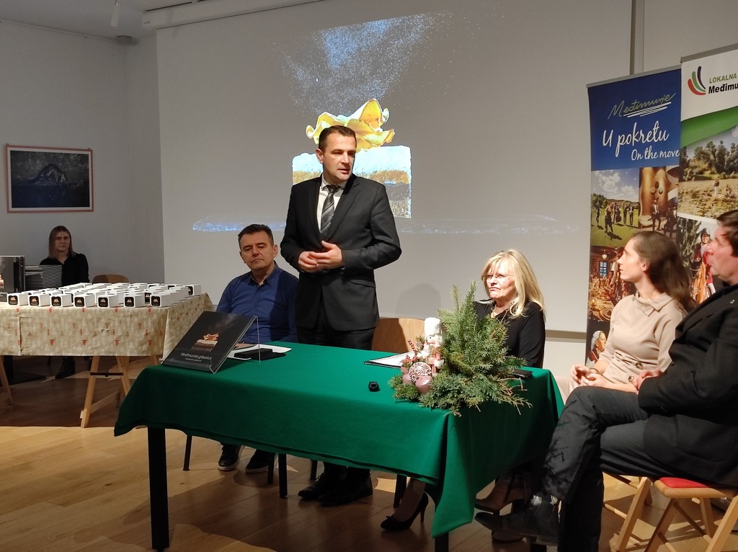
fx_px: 532
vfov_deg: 54.8
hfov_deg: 69.4
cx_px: 369
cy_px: 276
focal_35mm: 25
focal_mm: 4.7
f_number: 1.79
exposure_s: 1/33
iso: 855
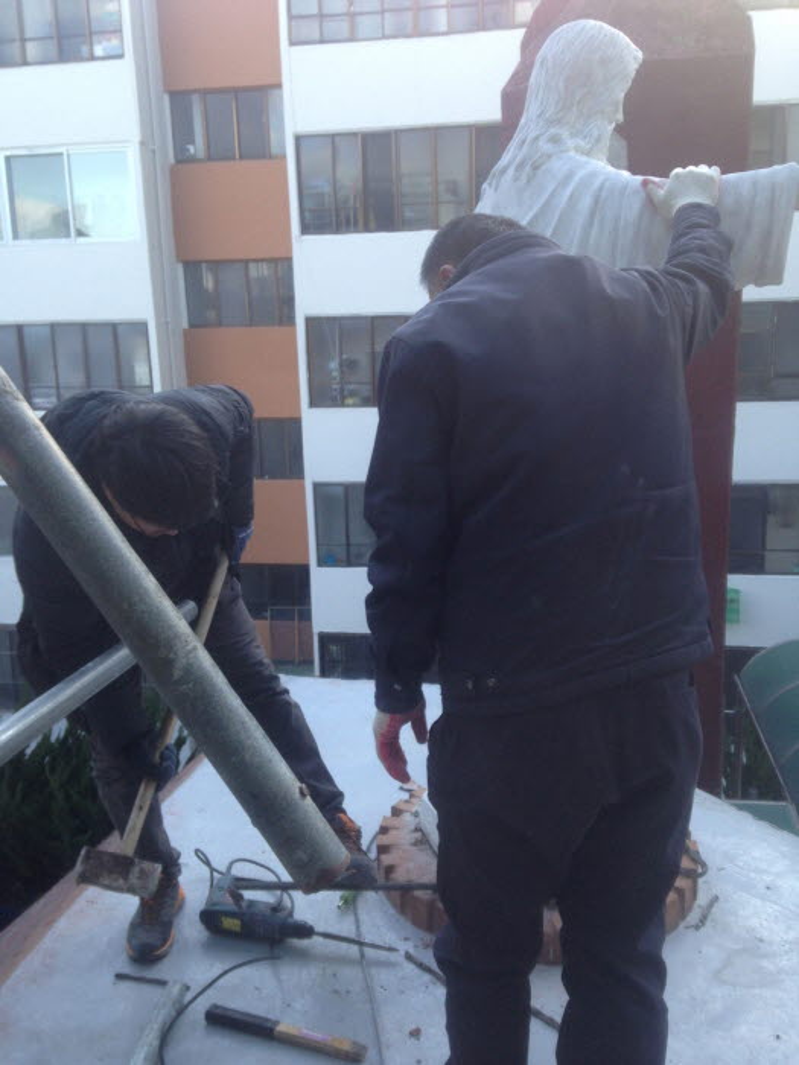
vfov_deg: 55.4
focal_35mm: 33
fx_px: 1016
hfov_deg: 42.9
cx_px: 400
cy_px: 532
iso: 50
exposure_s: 1/120
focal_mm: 4.12
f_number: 2.4
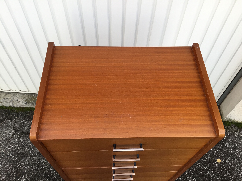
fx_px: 217
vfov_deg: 45.4
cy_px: 90
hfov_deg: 58.4
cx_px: 121
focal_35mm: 31
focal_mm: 3.3
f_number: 2.4
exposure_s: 1/100
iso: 40
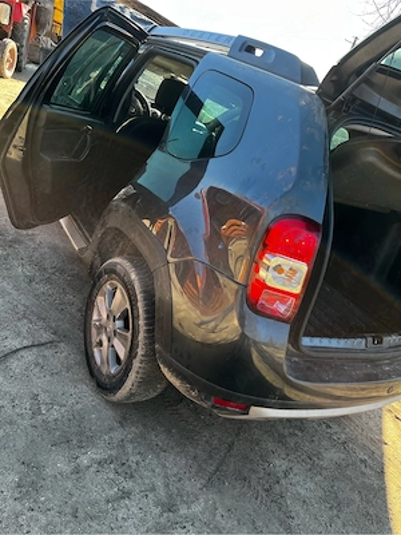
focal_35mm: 26
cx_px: 200
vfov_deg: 67.3
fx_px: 402
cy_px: 268
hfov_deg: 53.1
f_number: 1.6
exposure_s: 1/220
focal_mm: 5.1
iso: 40
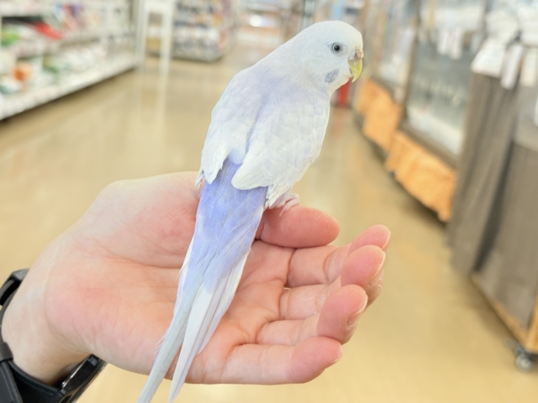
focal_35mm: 52
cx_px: 269
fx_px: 808
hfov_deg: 36.8
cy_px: 202
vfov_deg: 28.0
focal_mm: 5.96
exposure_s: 1/50
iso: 50
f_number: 1.6
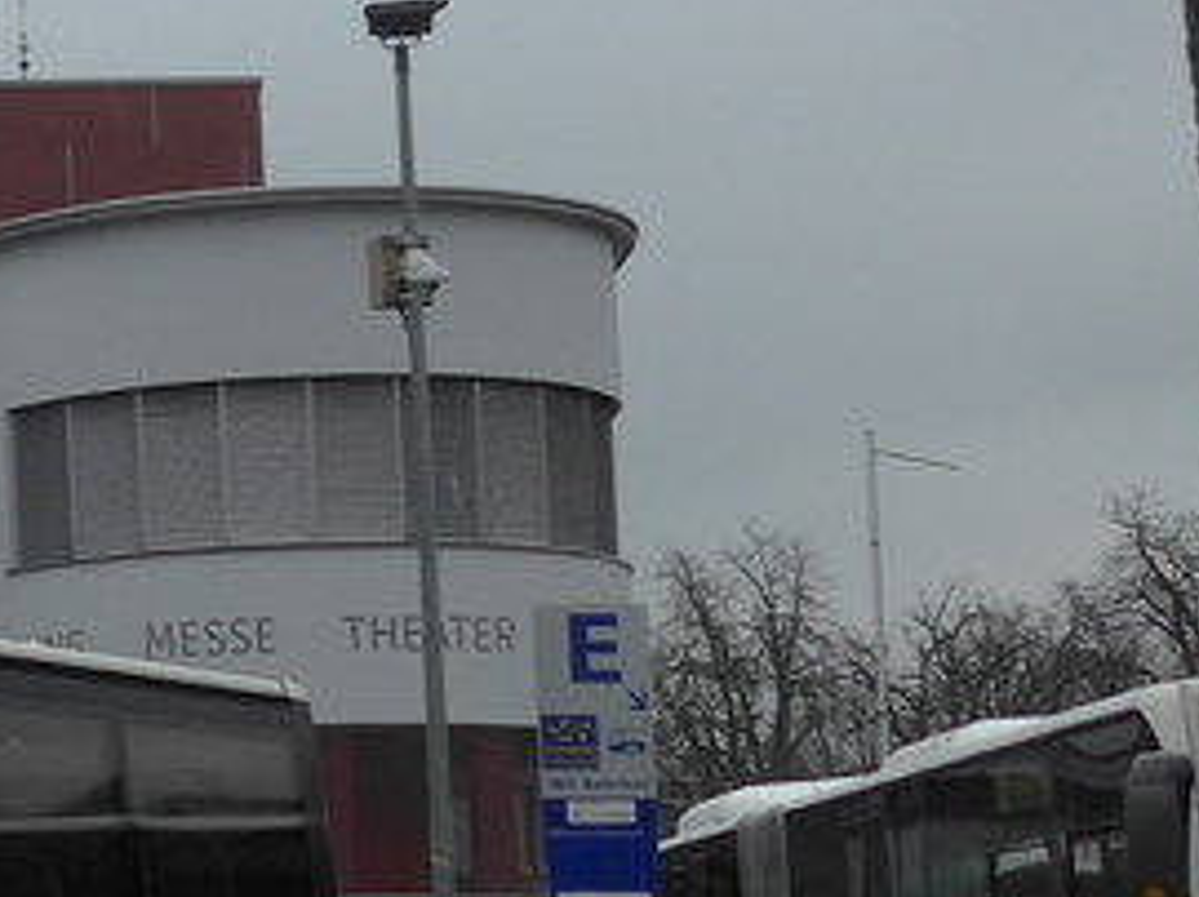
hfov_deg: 13.3
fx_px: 4464
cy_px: 377
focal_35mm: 129
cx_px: -1146
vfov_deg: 11.5
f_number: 2.8
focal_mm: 6
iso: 200
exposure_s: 1/250
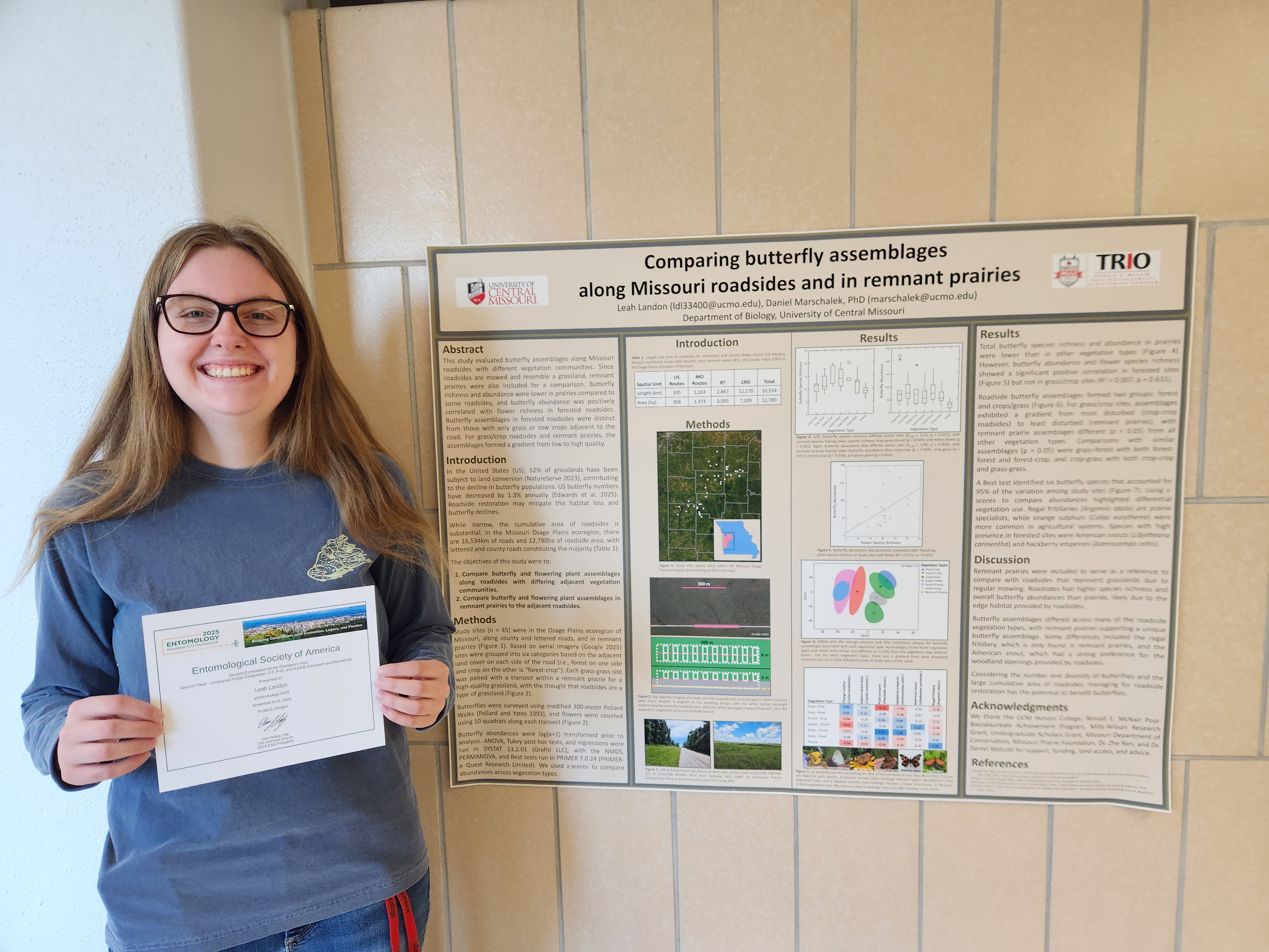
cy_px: 476
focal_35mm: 23
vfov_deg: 58.9
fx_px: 843
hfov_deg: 73.9
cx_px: 634
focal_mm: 5.4
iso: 200
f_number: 1.8
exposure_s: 1/120
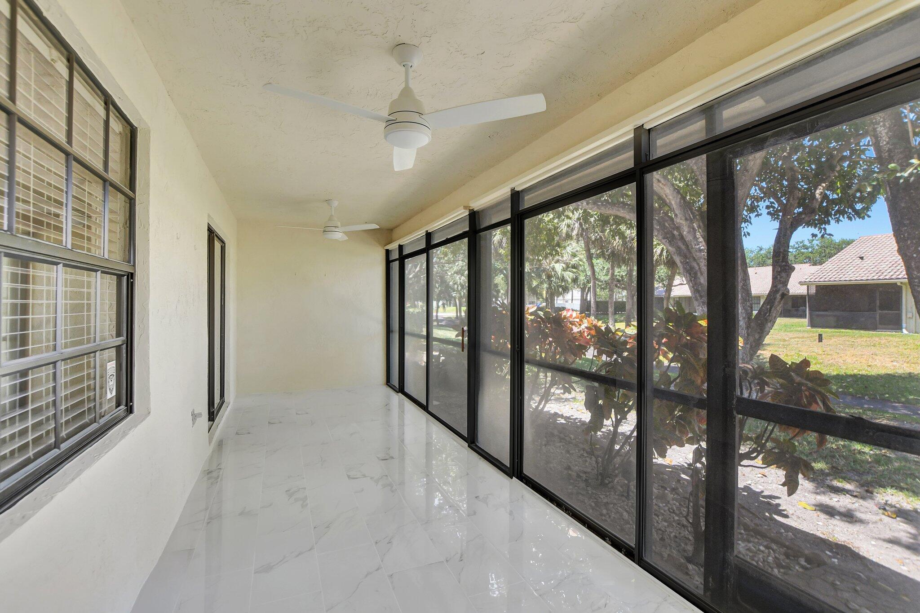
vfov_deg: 77.3
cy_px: 306
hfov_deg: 100.4
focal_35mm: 15
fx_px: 383
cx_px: 460
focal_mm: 10
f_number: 8
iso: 1000
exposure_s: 1/15
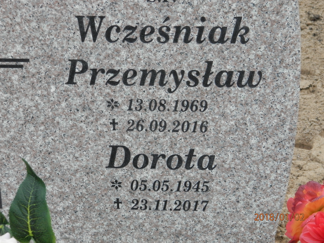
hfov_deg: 18.5
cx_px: 162
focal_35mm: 106
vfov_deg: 14.0
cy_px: 122
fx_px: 992
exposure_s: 1/25
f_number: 4.5
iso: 200
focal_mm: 19
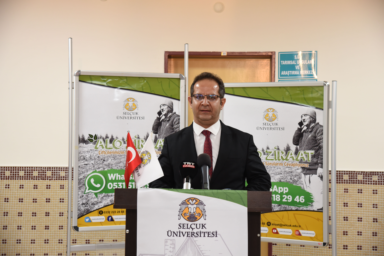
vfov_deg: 19.5
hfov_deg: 28.8
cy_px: 128
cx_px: 192
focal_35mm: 70
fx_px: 747
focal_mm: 70
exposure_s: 1/50
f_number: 6.3
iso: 2000
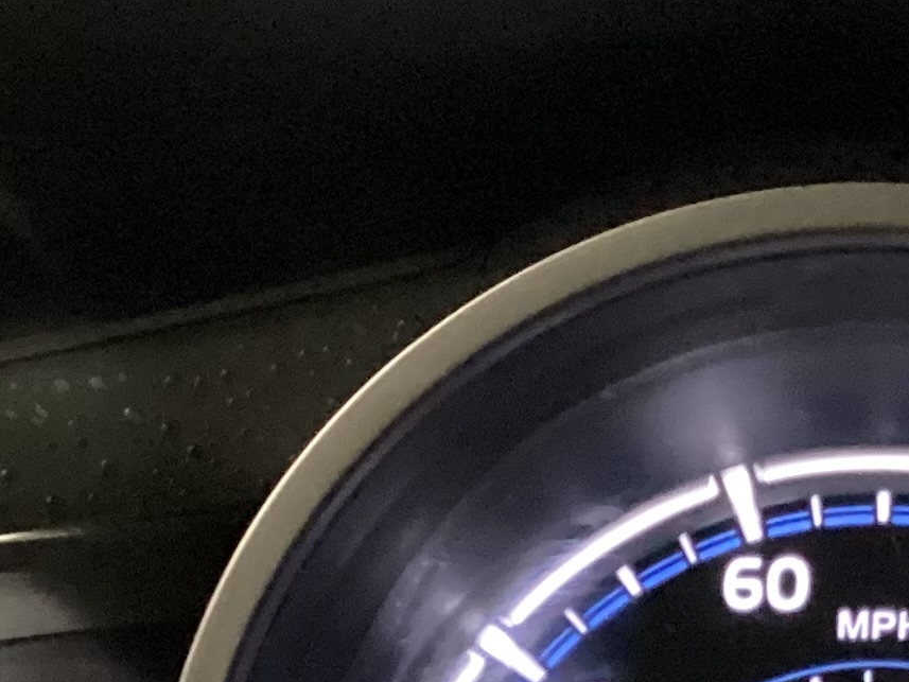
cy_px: 1039
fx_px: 3099
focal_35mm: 118
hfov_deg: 16.4
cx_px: 866
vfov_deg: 12.0
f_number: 2.4
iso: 640
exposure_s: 1/20
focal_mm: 3.3
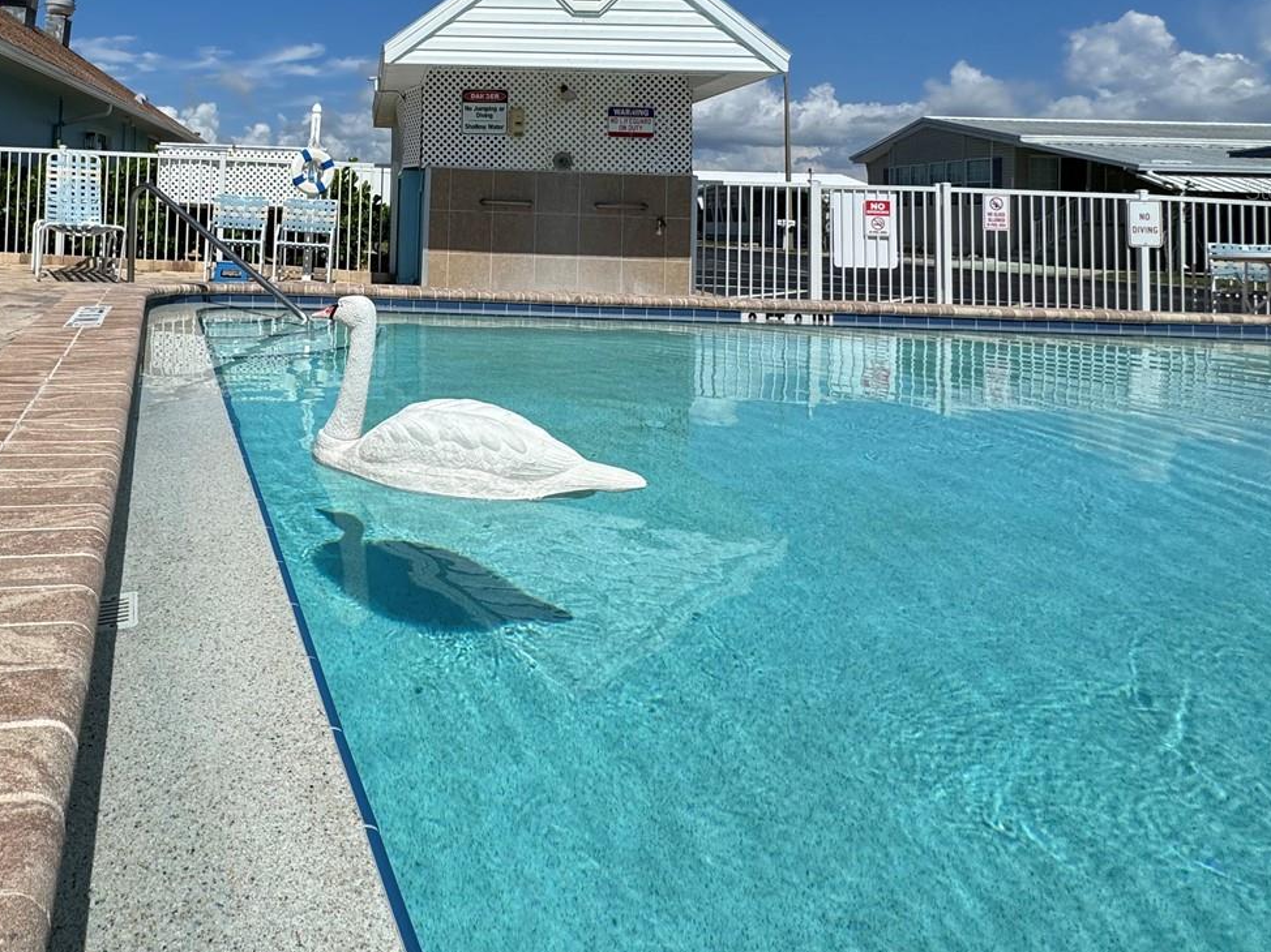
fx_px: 844
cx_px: 325
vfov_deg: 54.8
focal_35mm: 23
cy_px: 189
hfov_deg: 69.3
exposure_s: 1/4132
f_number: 2.2
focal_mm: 2.22
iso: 32
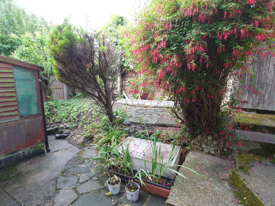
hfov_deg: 87.8
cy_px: 103
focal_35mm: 18
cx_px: 138
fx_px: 143
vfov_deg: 71.6
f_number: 4
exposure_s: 1/60
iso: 125
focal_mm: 9
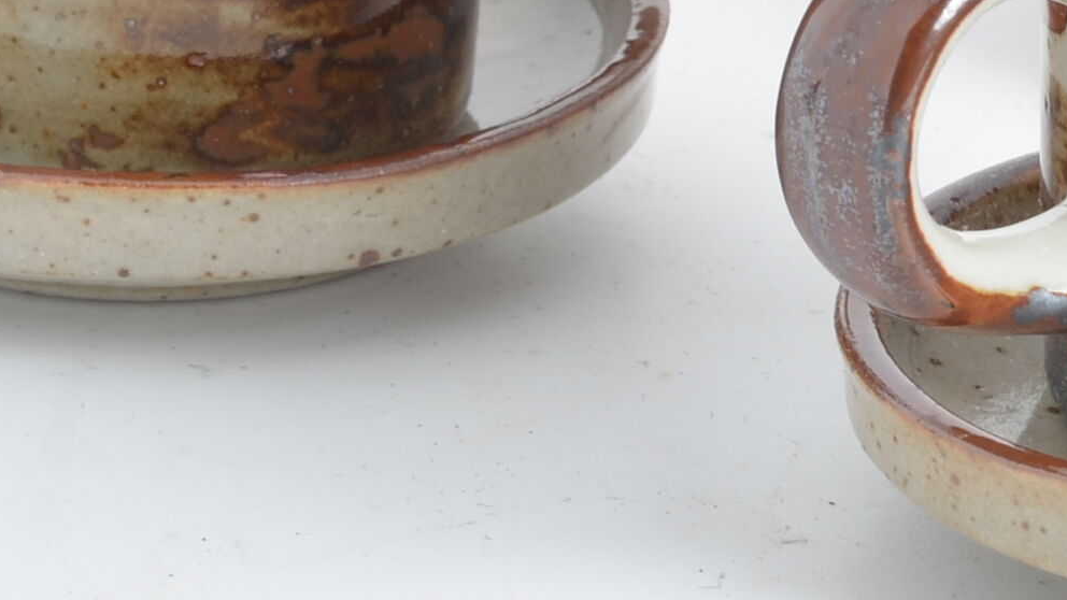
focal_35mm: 292
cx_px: 1518
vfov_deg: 4.1
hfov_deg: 7.3
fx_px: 8261
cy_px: -166
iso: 100
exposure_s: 1/125
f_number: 11
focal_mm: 50
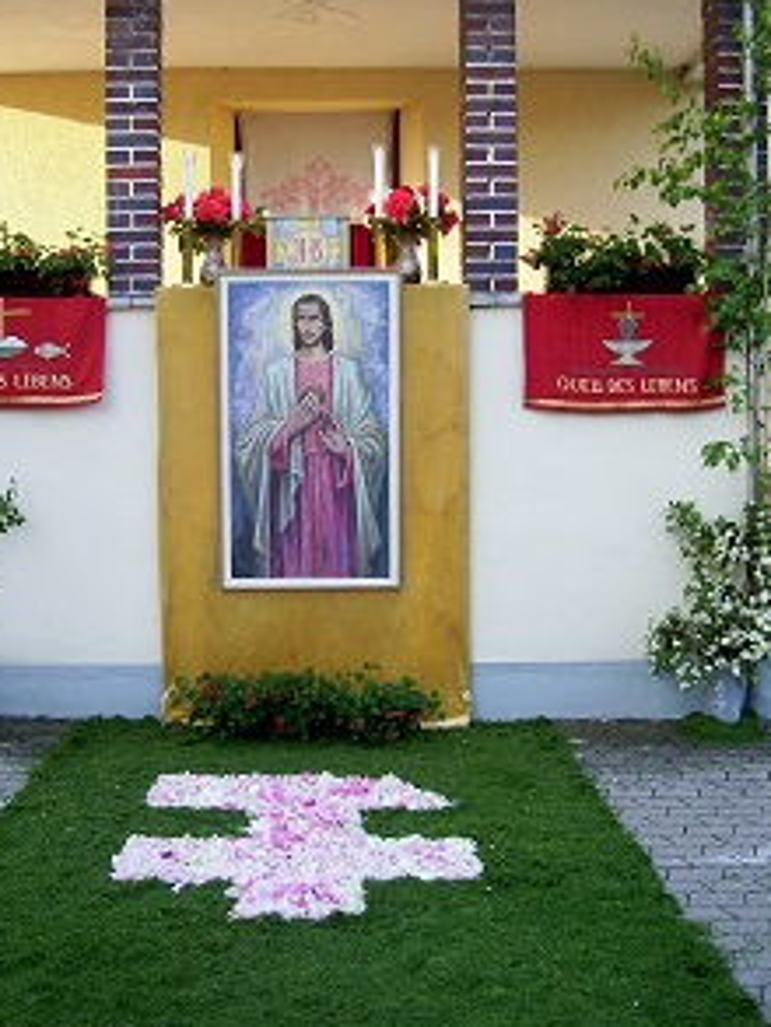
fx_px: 1276
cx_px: 324
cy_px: 512
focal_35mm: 43
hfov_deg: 33.6
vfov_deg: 43.8
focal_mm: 6
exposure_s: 1/200
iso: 80
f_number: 2.7
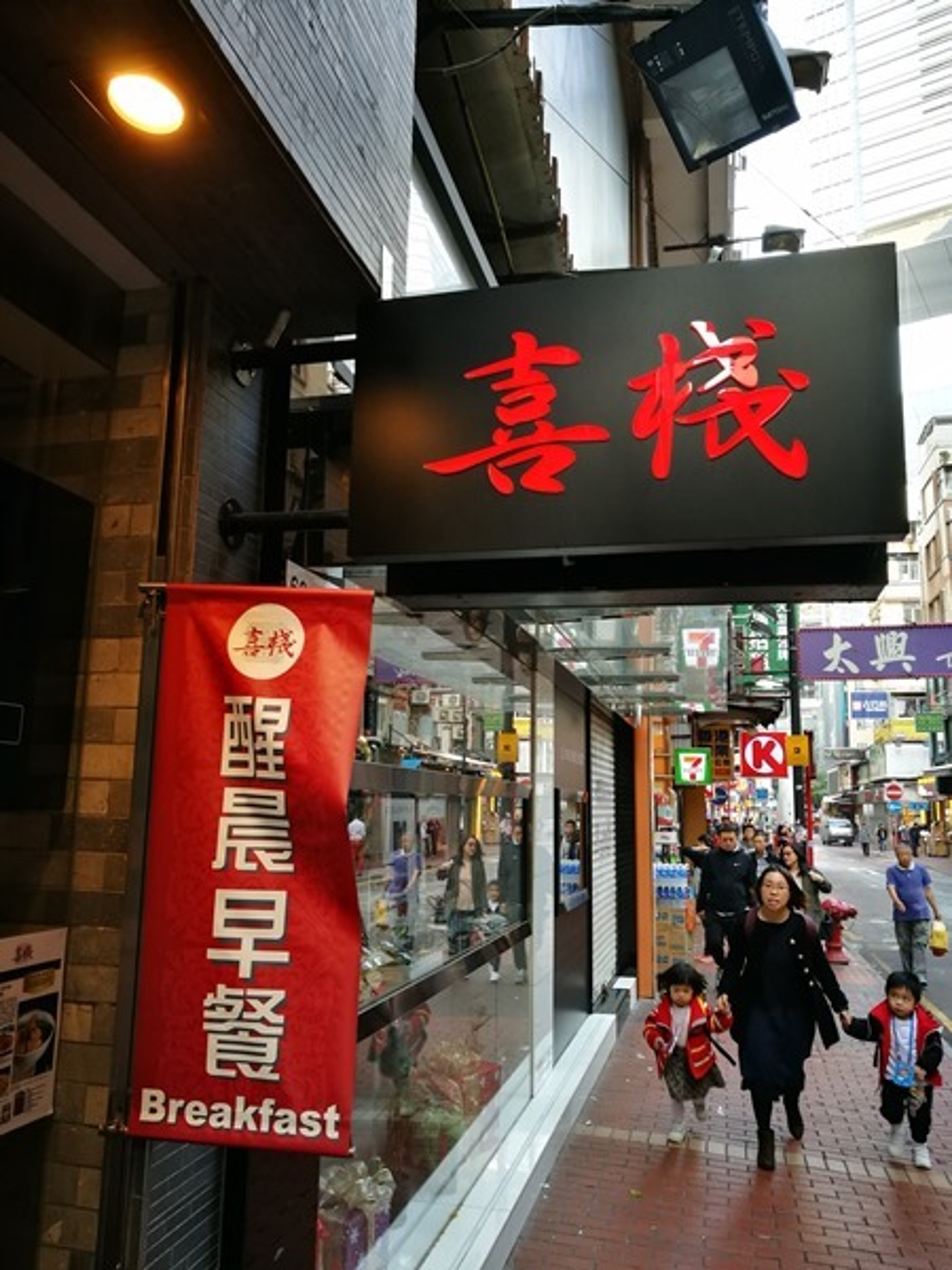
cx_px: 476
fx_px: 990
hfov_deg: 51.4
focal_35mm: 27
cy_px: 635
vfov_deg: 65.3
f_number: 2.2
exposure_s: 1/60
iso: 160
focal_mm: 4.5
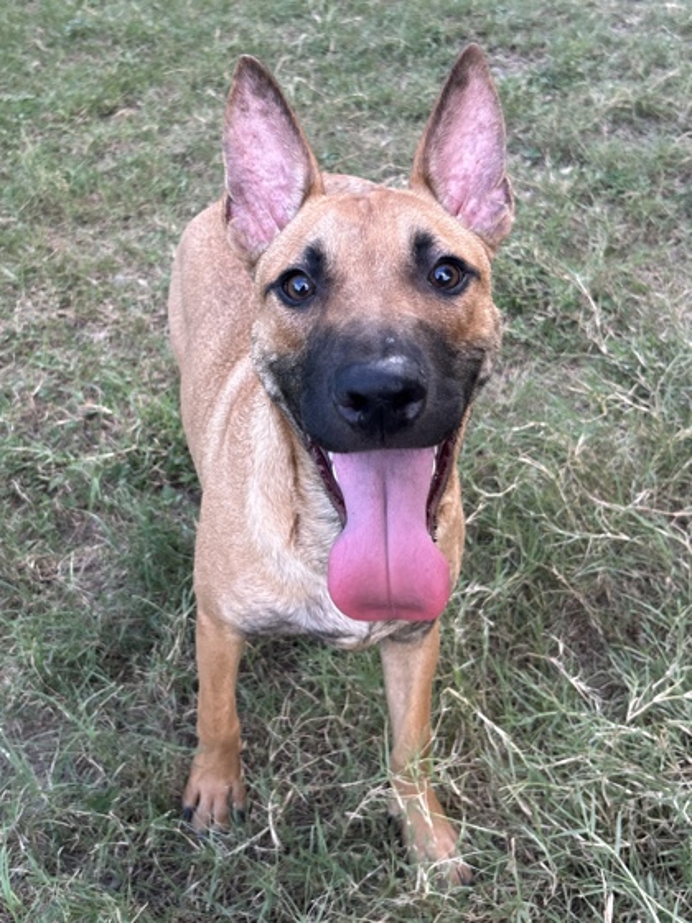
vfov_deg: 67.3
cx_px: 346
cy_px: 462
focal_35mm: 26
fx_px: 693
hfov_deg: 53.1
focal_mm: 5.7
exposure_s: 1/121
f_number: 1.5
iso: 40
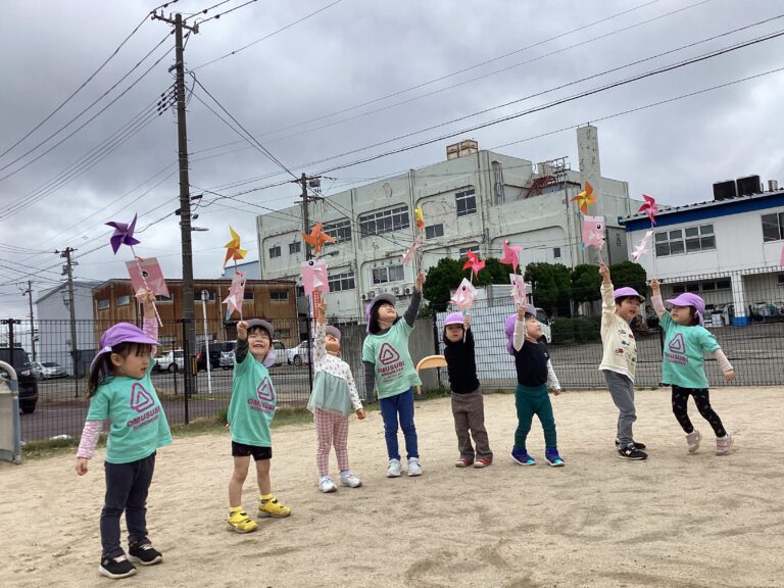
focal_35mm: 31
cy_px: 294
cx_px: 392
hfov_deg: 58.4
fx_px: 702
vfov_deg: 45.4
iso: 25
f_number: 2.4
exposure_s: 1/1314
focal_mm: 3.3
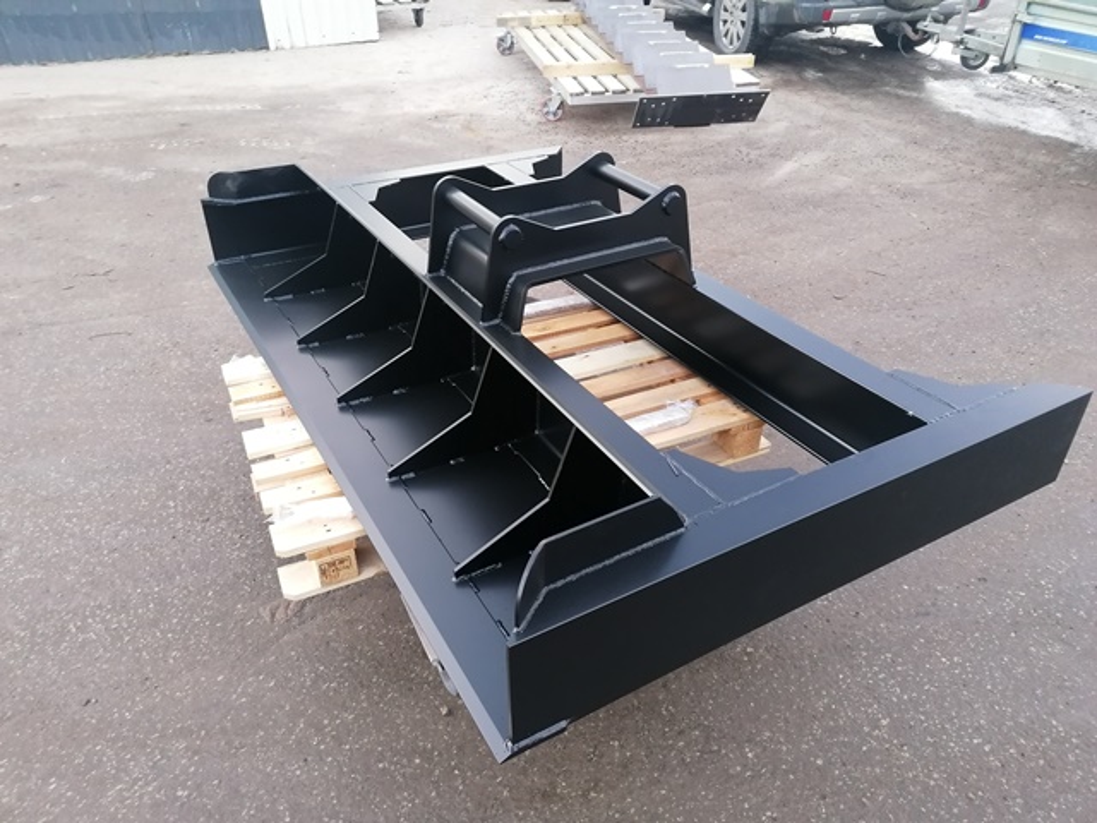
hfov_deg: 65.3
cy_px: 412
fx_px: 856
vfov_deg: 51.4
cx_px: 548
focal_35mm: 27
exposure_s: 1/25
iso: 500
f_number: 1.8
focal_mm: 4.75
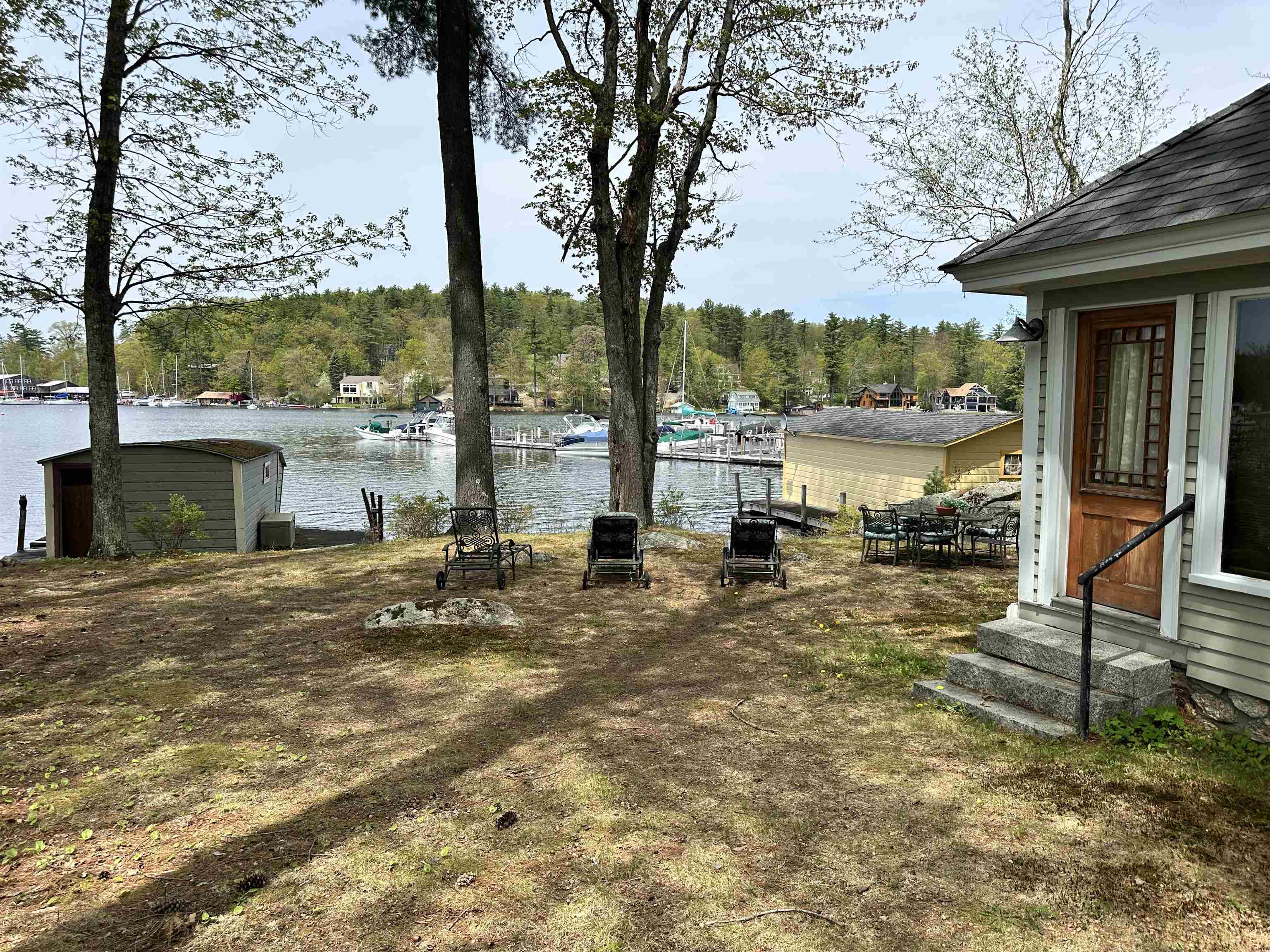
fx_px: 881
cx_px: 635
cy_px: 476
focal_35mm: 24
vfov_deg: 56.8
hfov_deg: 71.6
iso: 80
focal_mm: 6.86
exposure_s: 1/3861
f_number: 1.78
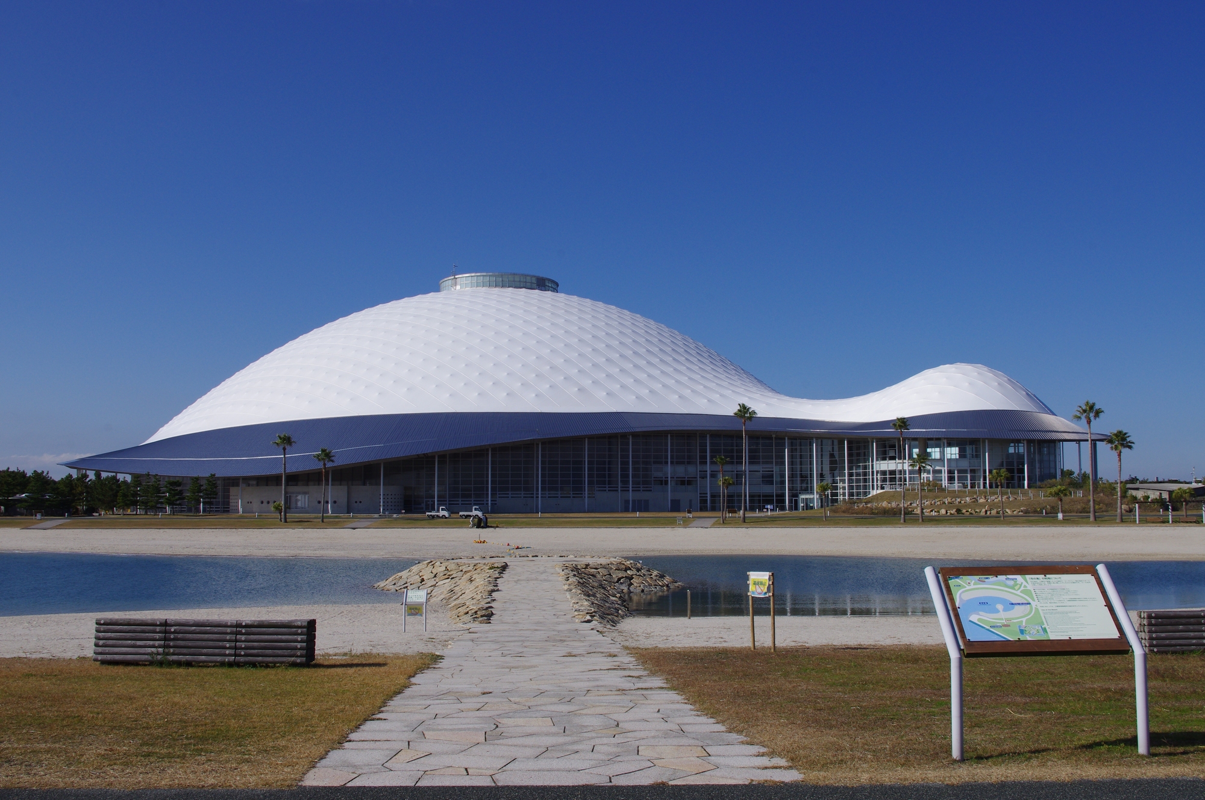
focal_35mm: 36
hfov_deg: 53.2
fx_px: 1203
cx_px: 602
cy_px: 400
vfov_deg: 36.8
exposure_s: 1/320
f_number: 14
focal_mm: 24.38
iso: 200
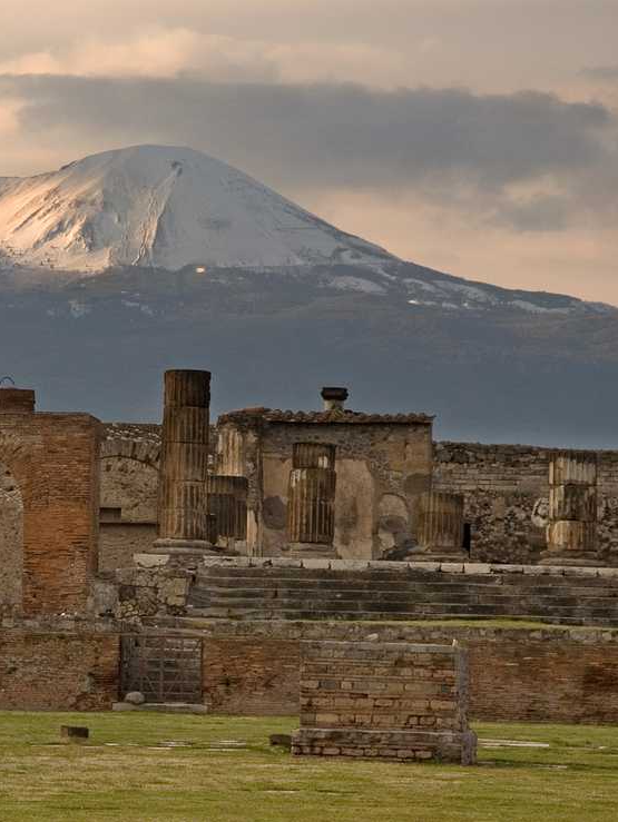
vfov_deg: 11.0
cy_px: 413
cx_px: 50
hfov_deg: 8.3
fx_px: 4257
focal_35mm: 179
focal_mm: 82
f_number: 8
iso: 200
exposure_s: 1/250
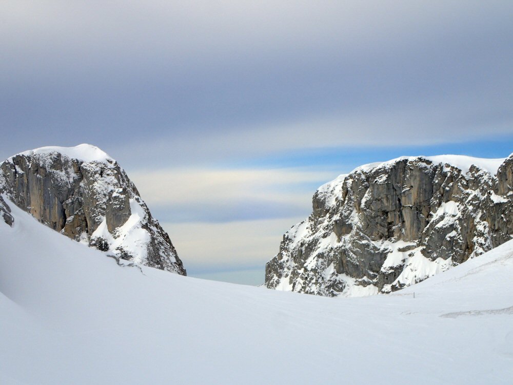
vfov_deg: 14.8
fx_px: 1482
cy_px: 192
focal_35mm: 100
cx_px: 256
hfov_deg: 19.6
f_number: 6.3
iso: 100
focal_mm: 18
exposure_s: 1/320
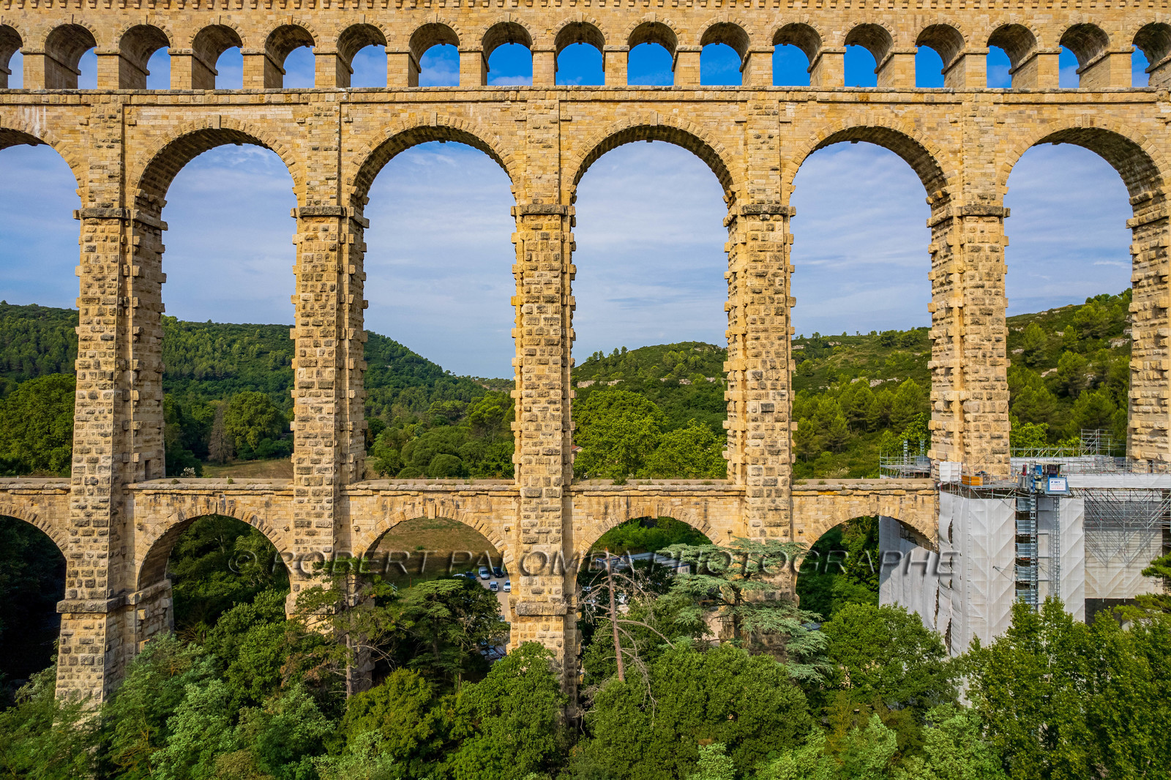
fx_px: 715
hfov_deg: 78.6
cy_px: 390
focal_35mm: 22
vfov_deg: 57.2
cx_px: 586
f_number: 2.8
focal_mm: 8.4
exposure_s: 1/3200
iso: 100
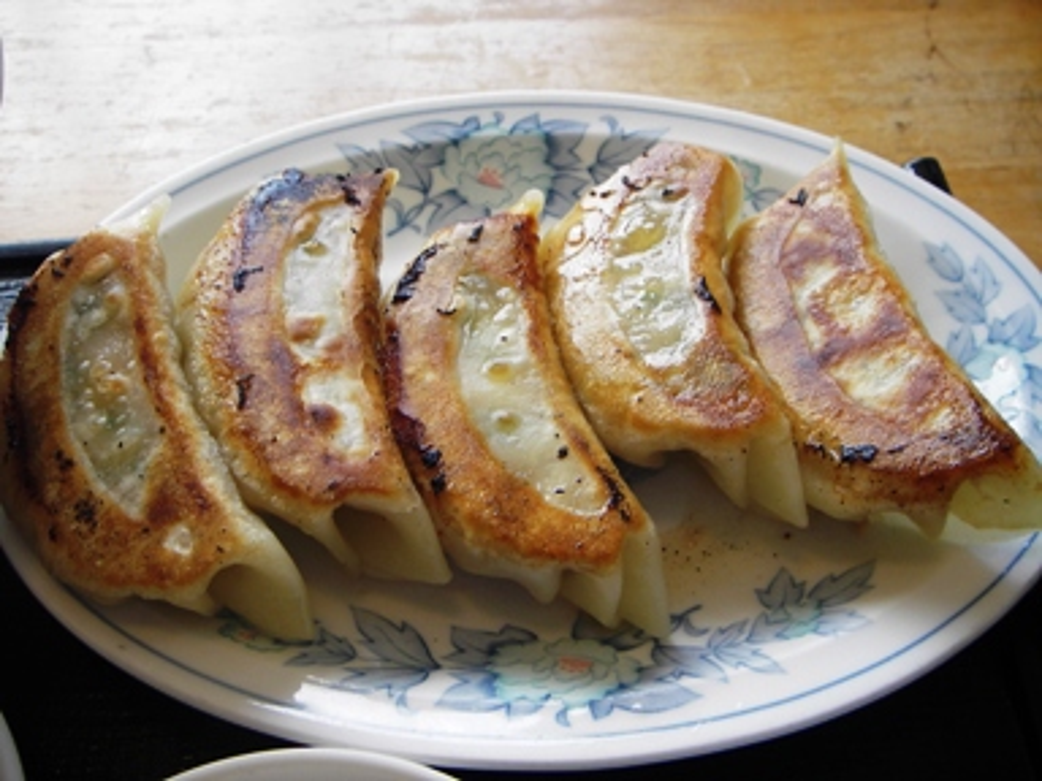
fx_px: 1144
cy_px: 390
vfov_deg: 37.7
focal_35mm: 38
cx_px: 521
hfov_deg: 49.0
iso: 50
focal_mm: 6.3
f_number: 3.3
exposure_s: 1/40
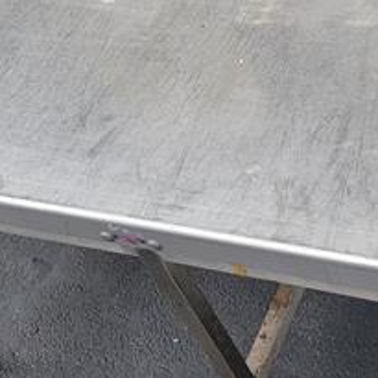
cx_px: 375
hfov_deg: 23.9
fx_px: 852
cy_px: 164
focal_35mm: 69
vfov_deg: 25.0
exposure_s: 1/197
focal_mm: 6.7
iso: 16
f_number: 1.8
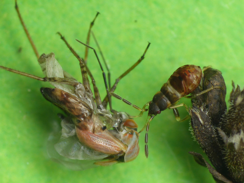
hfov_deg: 2.2
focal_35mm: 915
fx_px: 6450
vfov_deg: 1.6
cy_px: 92
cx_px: 122
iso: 100
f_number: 8
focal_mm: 108
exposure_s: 1/25
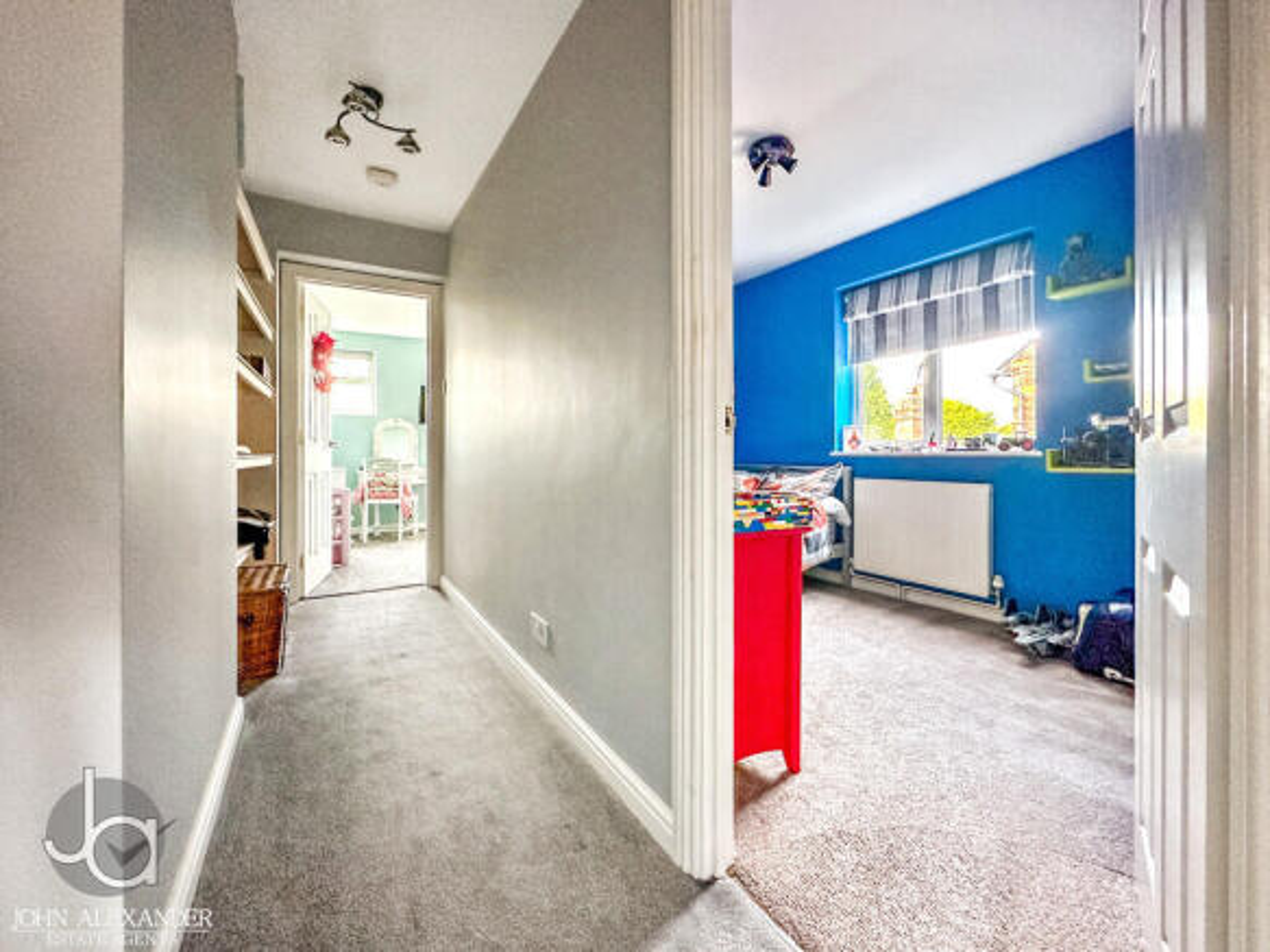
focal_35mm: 14
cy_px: 476
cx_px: 635
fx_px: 514
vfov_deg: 85.7
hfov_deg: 102.1
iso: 400
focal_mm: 2.22
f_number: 2.2
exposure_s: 1/60
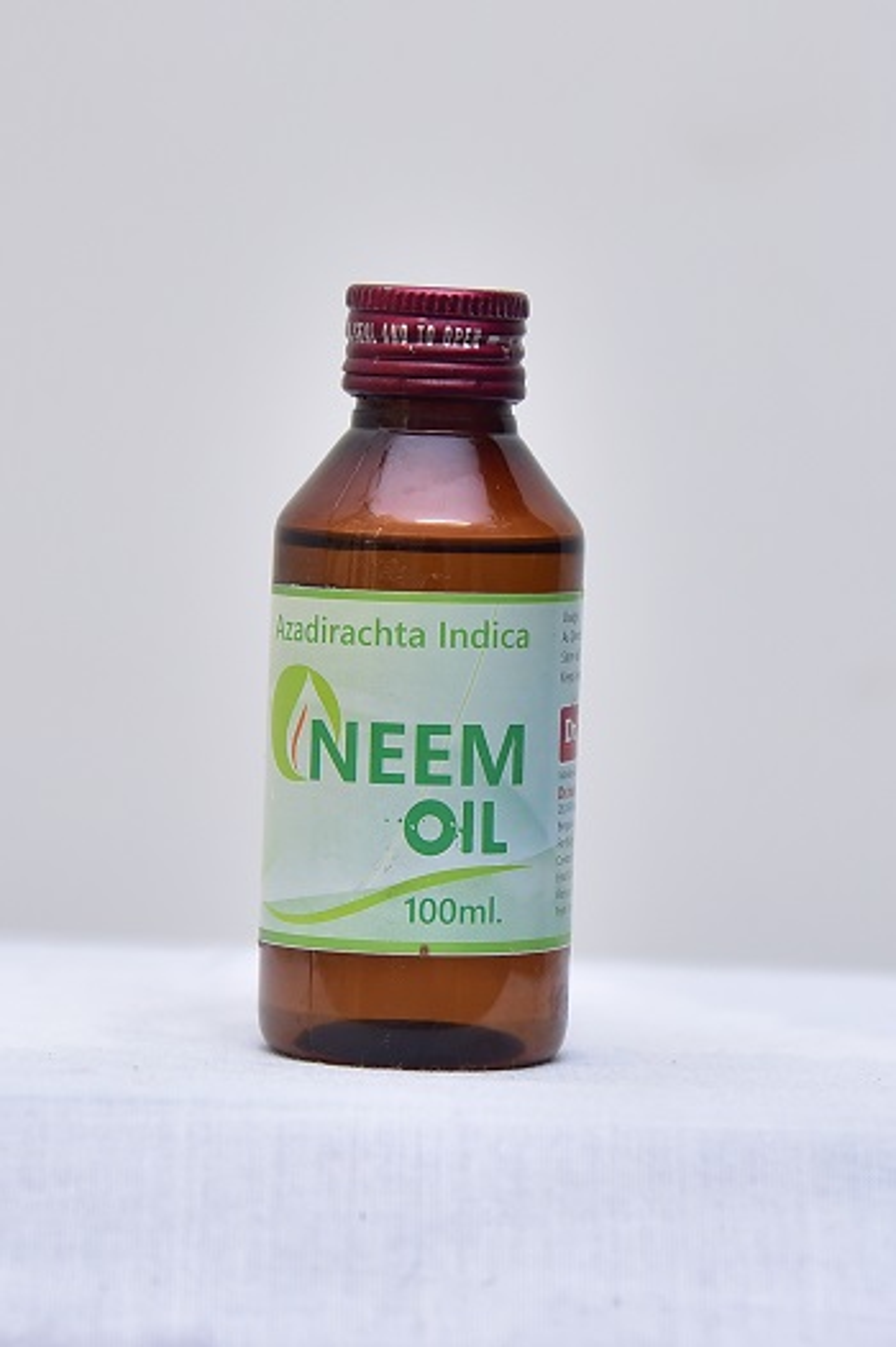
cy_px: 674
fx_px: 2803
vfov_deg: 27.0
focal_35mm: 75
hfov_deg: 18.2
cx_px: 448
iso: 1250
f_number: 4
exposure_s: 1/125
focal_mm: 75
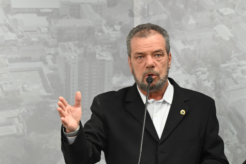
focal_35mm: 193
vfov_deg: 7.1
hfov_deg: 10.6
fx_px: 1319
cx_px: 163
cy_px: 106
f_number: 6.3
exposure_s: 1/125
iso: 3200
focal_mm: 125
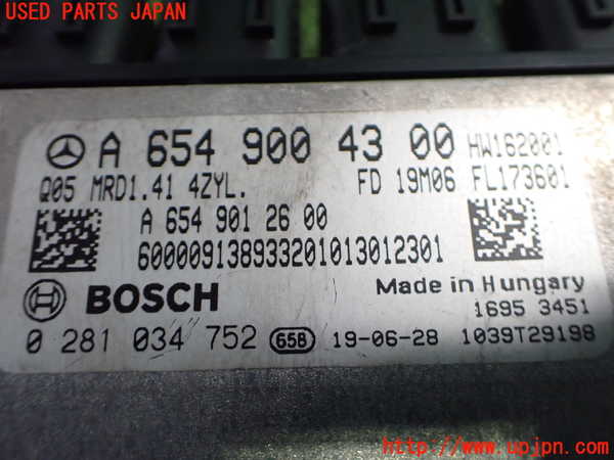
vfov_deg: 46.8
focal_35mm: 30
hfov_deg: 60.0
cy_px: 230
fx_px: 532
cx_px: 307
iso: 800
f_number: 2.3
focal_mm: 5.4
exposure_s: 1/125
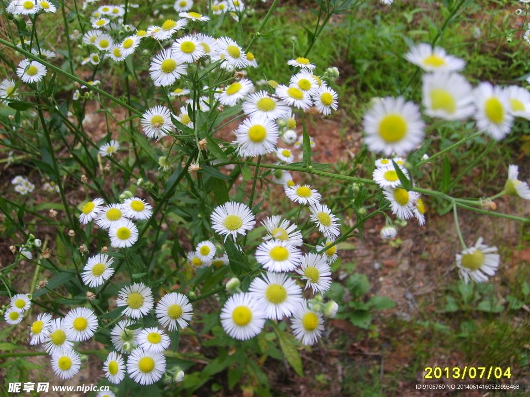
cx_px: 265
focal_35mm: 35
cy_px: 198
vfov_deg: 40.7
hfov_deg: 52.6
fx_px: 536
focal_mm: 5.8
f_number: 2.8
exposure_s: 1/60
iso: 50
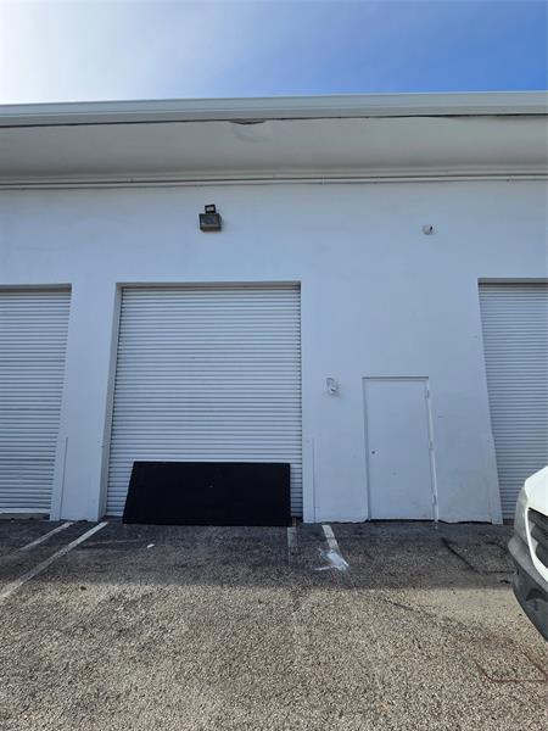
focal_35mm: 13
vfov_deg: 106.2
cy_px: 366
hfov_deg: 89.9
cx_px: 274
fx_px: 274
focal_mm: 2.2
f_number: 2.2
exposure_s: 1/2000
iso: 50
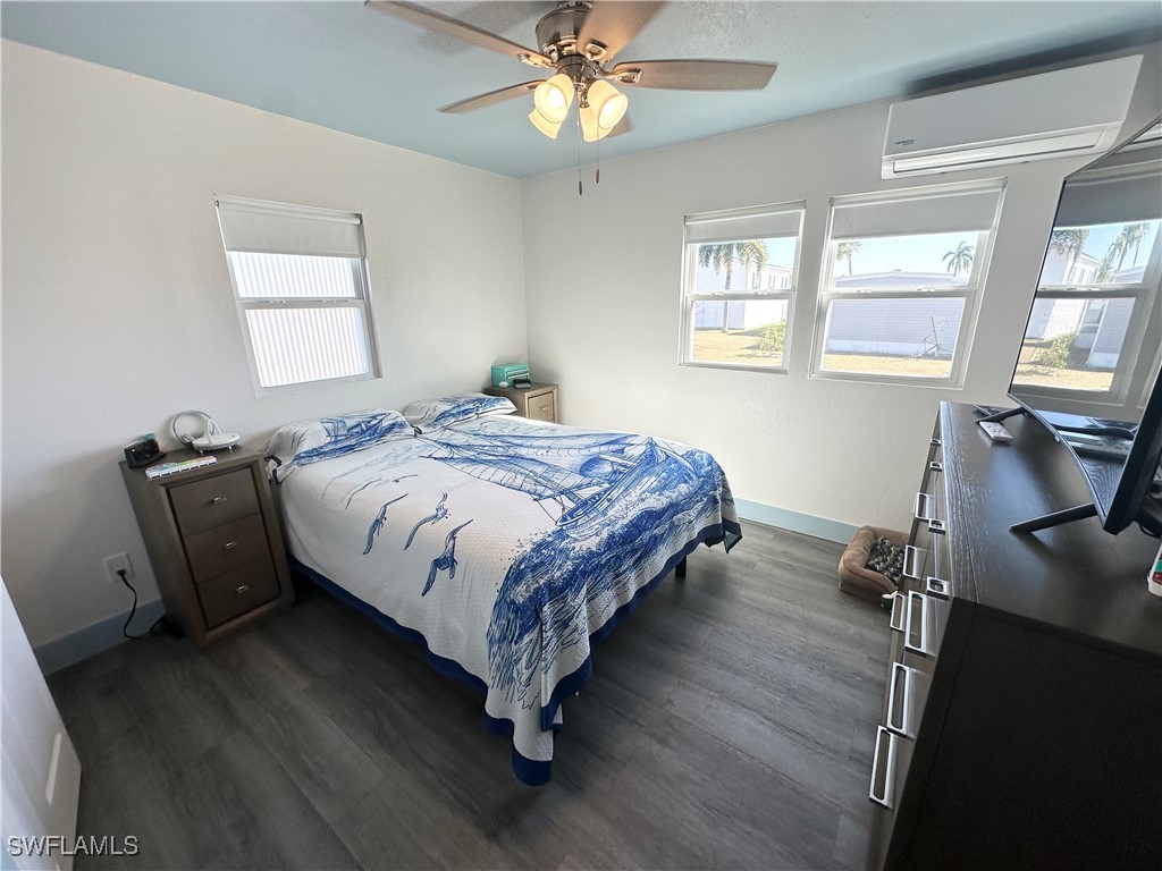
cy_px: 436
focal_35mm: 14
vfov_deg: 85.7
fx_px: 470
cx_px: 581
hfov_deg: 102.1
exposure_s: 1/189
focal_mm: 2.22
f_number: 2.2
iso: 40
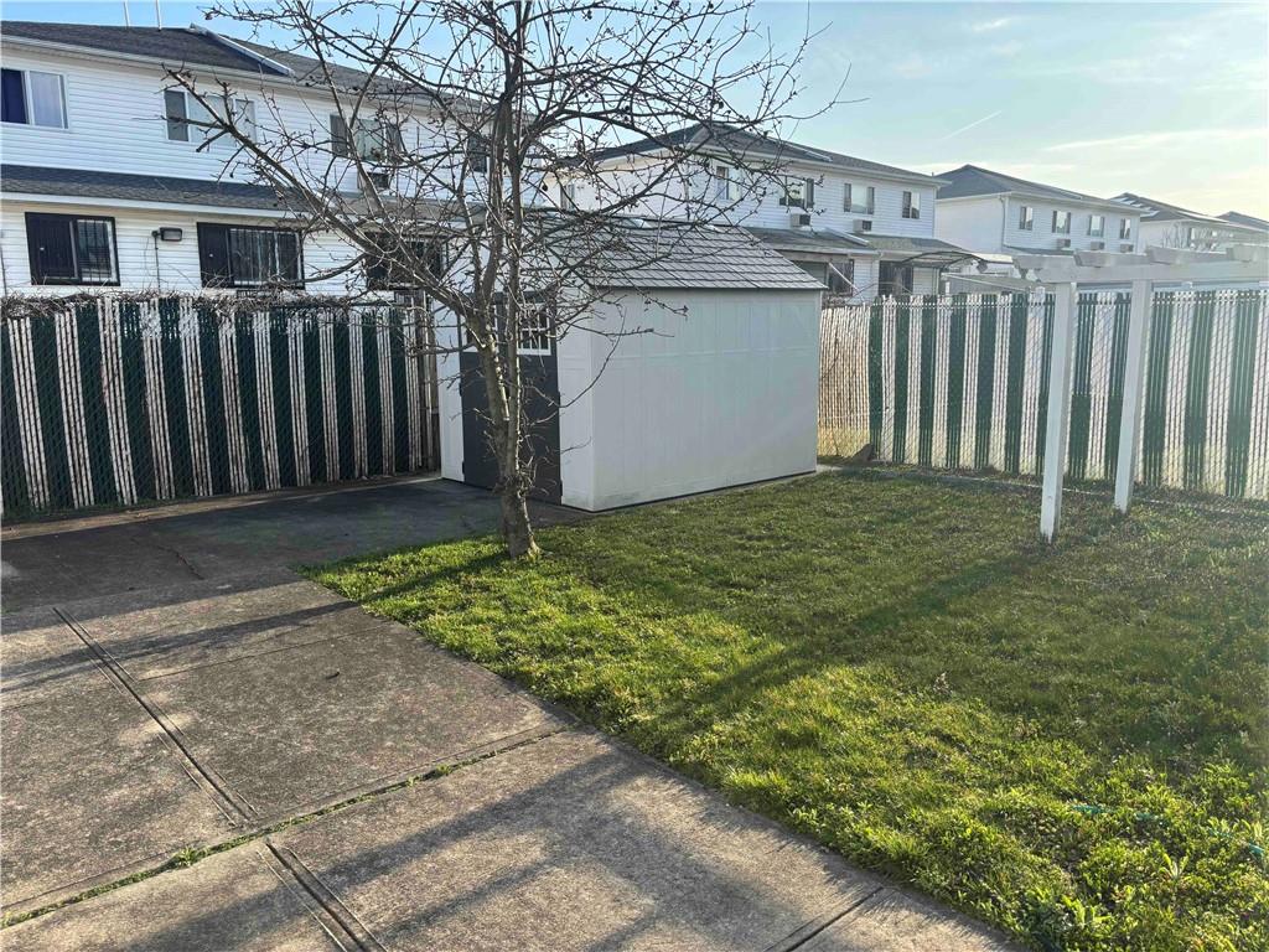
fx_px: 953
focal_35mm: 26
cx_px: 634
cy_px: 476
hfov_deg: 67.3
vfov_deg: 53.1
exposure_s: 1/1233
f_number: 1.6
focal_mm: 5.96
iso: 50
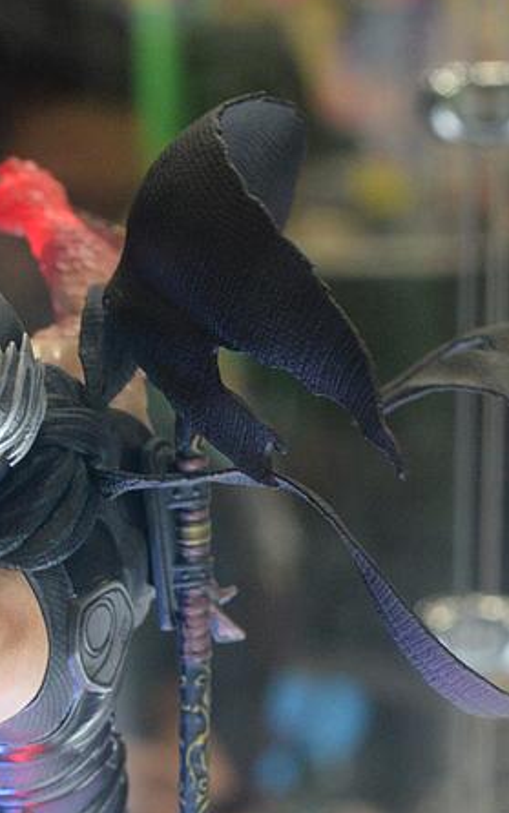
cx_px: -15
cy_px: 698
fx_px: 3039
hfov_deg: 9.5
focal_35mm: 137
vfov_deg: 15.1
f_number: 6.3
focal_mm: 50
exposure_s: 1/100
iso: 3200
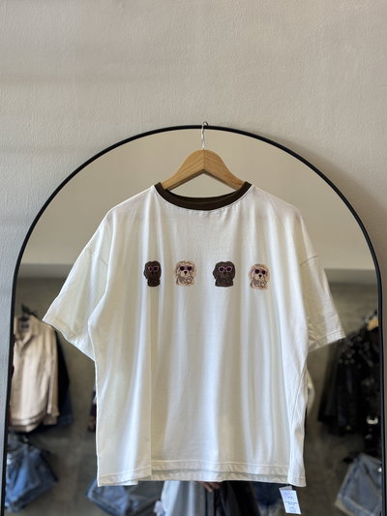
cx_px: 194
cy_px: 258
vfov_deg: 36.8
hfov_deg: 28.0
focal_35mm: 52
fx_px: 775
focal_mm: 5.96
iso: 40
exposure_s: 1/50
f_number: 1.6
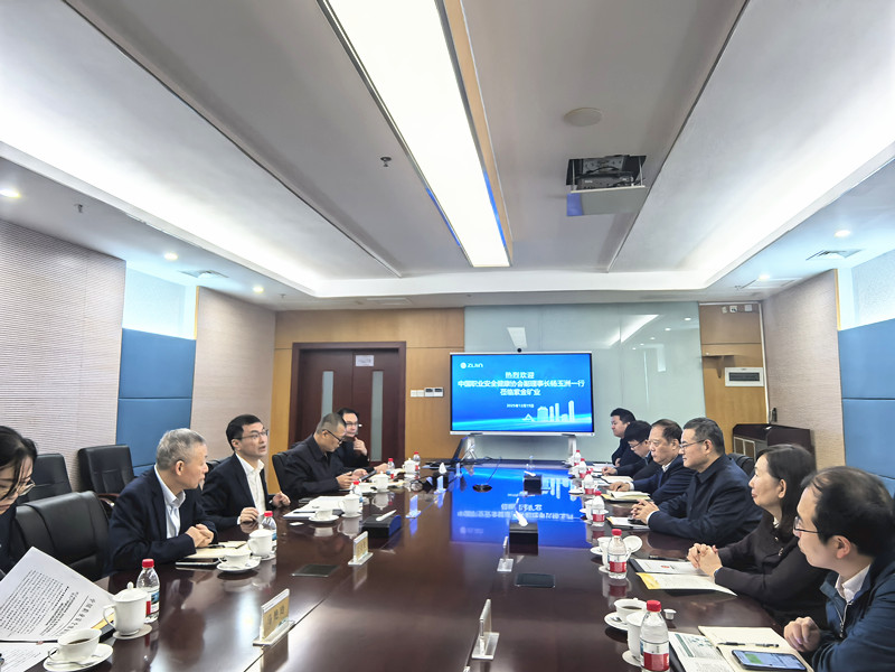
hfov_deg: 76.4
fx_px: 569
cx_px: 448
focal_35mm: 22
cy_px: 336
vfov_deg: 61.1
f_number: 2.2
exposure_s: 1/50
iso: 250
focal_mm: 1.95
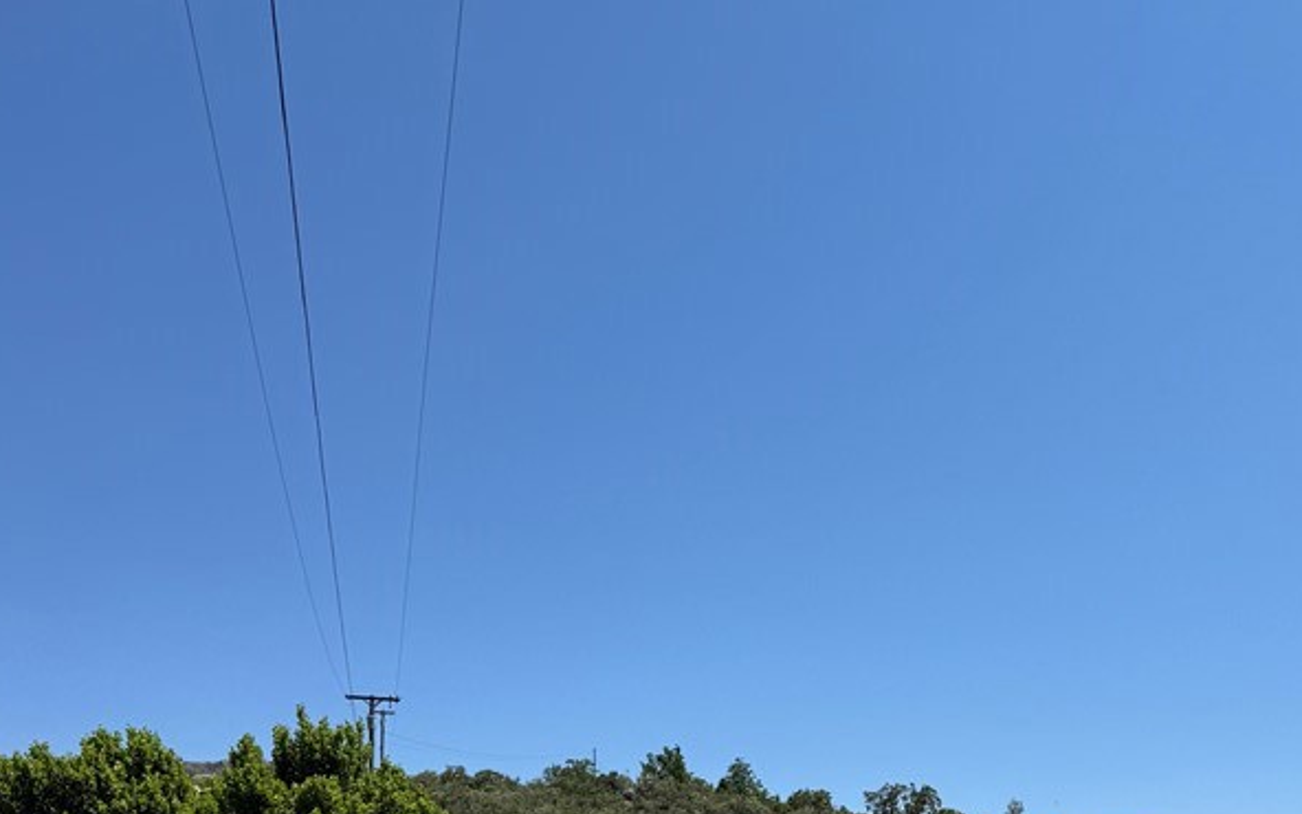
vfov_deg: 26.7
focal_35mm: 44
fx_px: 1561
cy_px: 909
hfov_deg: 44.9
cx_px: 820
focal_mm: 6.76
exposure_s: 1/5814
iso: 80
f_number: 1.78
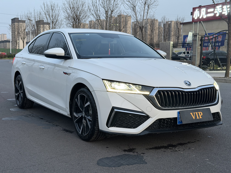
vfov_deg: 30.3
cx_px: 116
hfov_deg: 39.7
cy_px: 86
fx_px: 320
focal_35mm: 48
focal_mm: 6.76
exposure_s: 1/42
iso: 250
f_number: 1.78
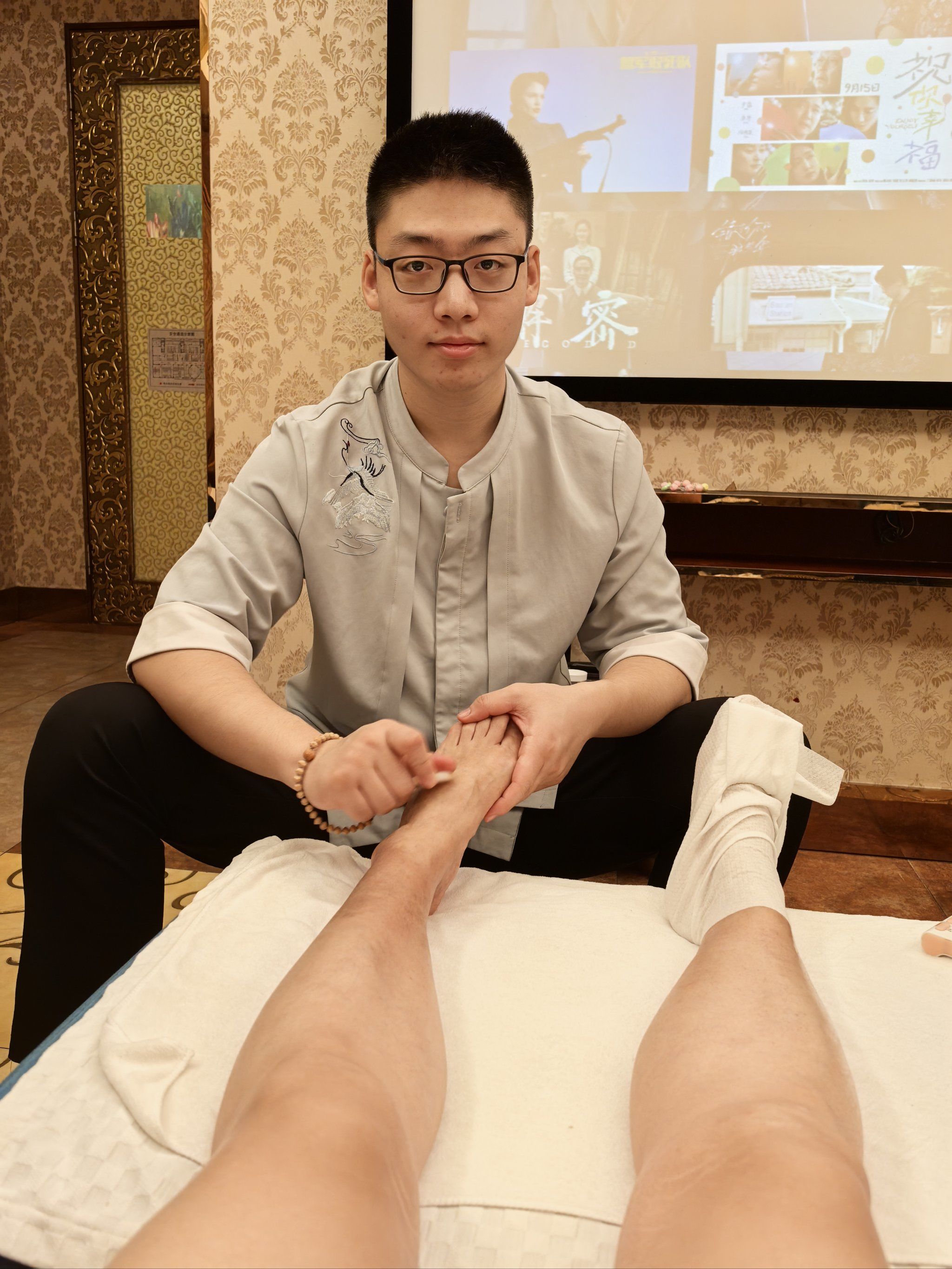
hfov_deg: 51.4
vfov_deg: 65.3
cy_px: 634
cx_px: 476
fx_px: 990
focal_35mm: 27
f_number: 2
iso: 320
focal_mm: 6.98
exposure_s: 1/50
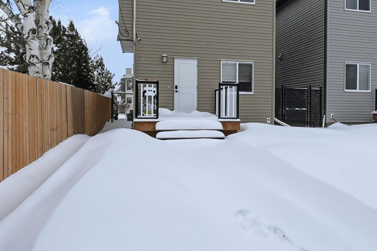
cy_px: 106
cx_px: 236
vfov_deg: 42.2
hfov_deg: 59.5
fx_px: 324
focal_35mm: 31
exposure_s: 1/1600
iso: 100
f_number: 8
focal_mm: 14
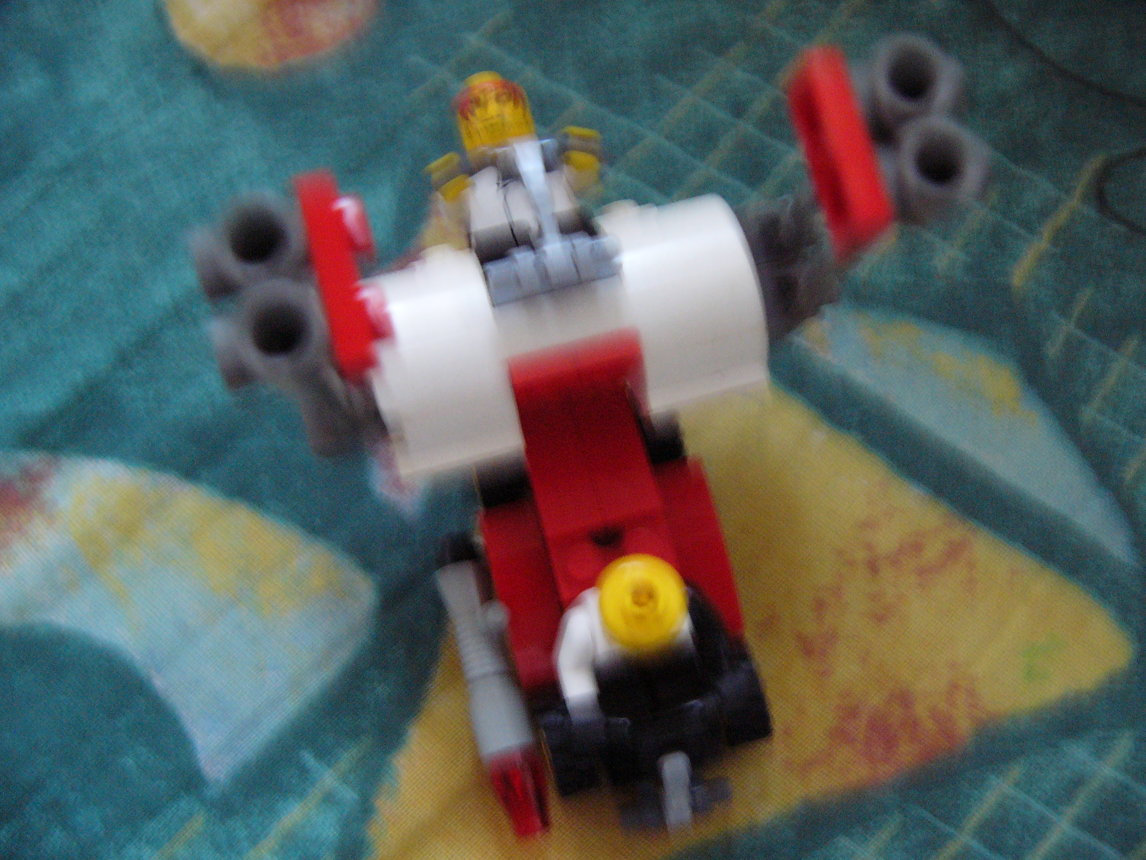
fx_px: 1192
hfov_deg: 51.4
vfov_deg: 39.7
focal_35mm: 36
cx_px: 573
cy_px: 430
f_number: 2.8
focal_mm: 6
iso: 200
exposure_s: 1/4
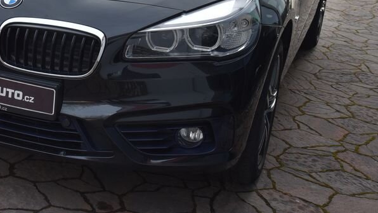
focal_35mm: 72
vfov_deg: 16.5
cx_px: 86
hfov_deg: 28.8
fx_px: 722
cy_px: 13
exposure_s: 1/320
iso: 500
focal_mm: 40
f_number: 9
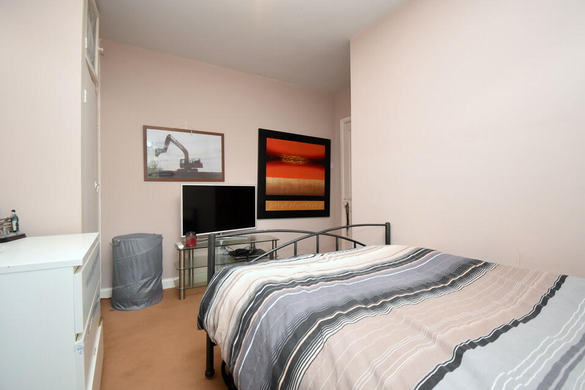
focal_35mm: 16
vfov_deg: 73.7
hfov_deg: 96.7
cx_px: 298
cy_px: 197
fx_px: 260
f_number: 4.5
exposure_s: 1/125
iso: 1100
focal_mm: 10
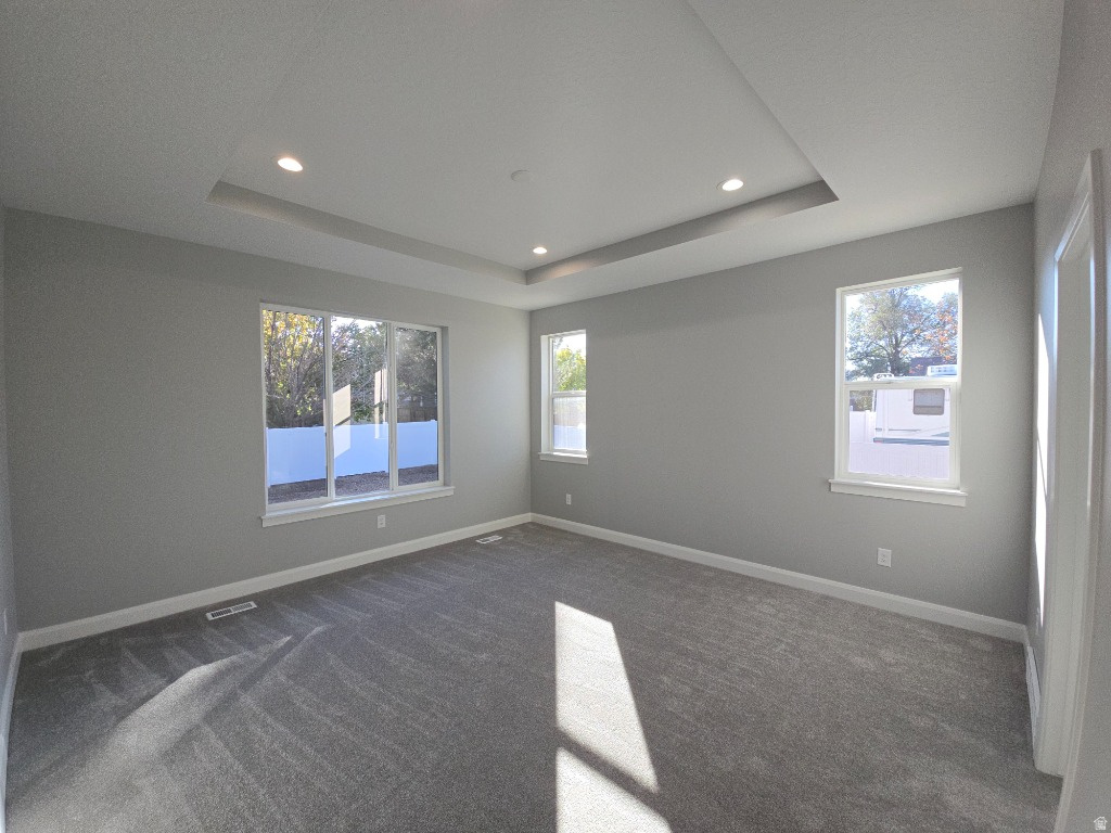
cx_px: 556
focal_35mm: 13
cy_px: 416
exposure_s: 1/218
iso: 50
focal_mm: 2.2
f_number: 2.2
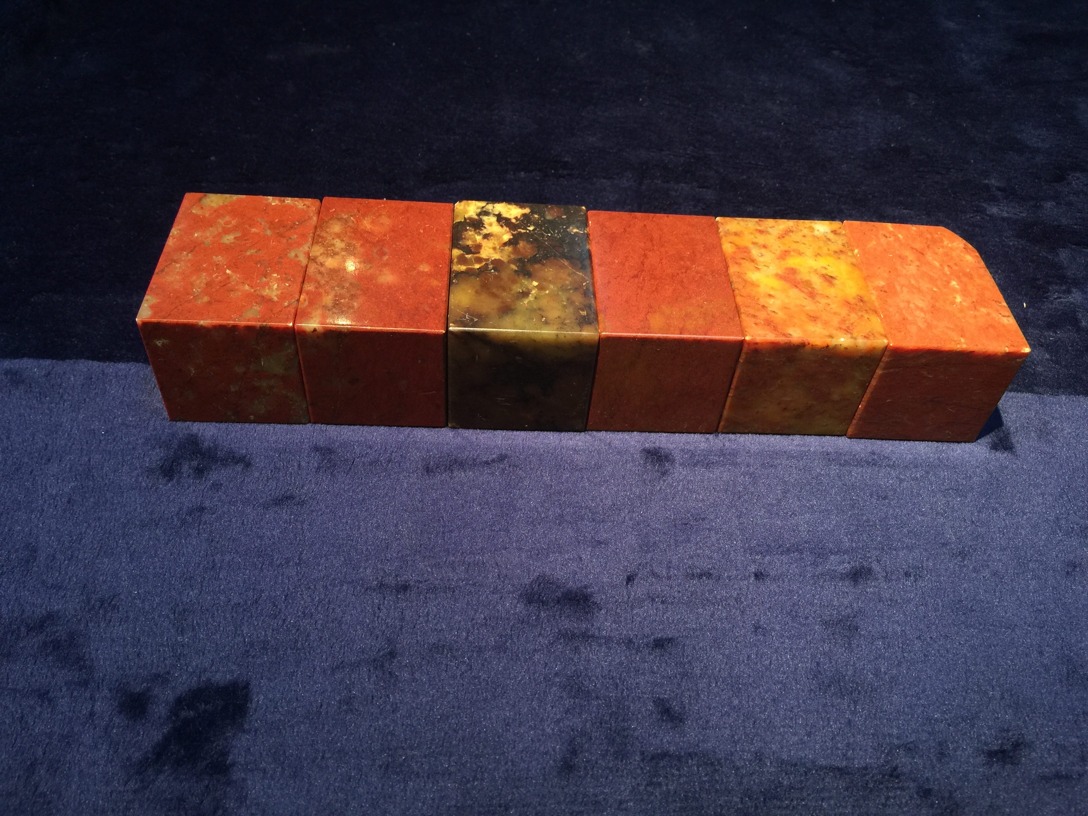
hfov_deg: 61.7
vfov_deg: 48.2
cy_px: 408
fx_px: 911
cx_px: 544
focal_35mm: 29
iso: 40
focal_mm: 4.15
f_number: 2.2
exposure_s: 1/17
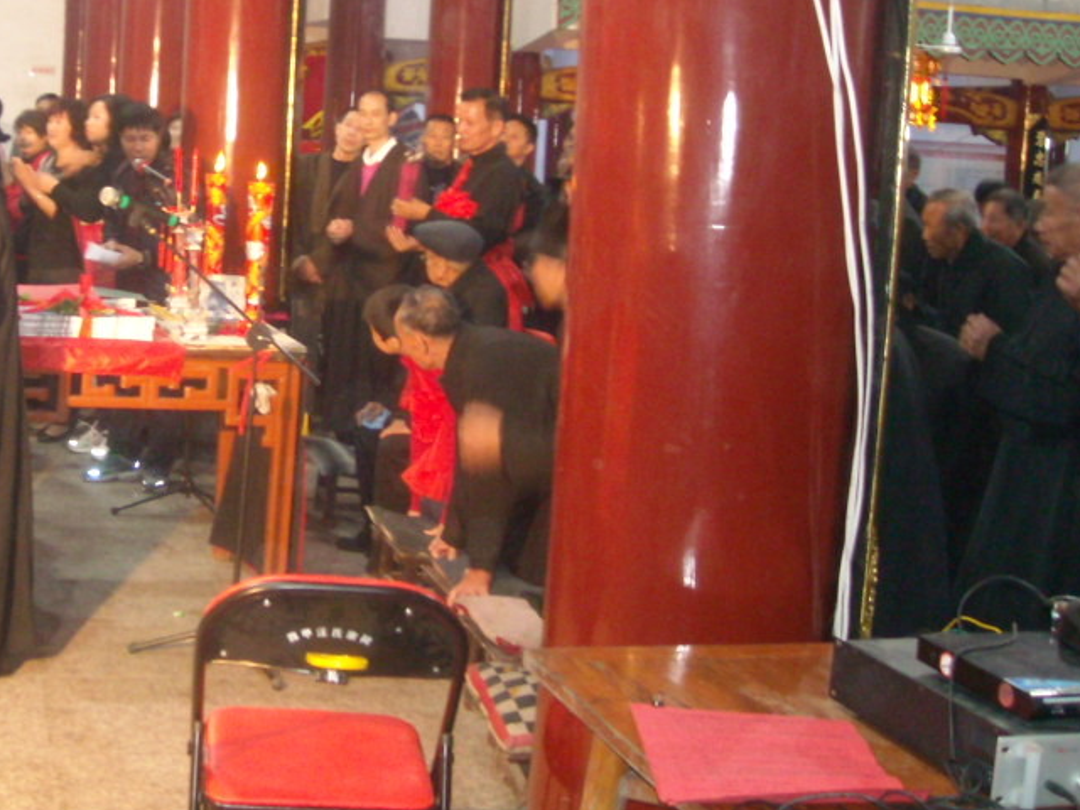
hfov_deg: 33.4
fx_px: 1747
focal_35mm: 56
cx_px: 226
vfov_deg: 26.0
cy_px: 267
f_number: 2.8
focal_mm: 5.7
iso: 400
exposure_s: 1/9
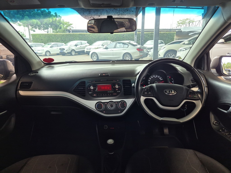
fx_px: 153
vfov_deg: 58.9
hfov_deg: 73.9
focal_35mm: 23
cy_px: 86
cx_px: 116
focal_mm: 5.4
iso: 125
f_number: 1.8
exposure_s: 1/180
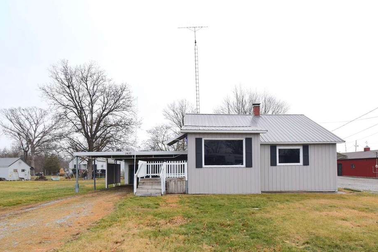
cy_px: 164
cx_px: 210
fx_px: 220
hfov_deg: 80.9
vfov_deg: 58.4
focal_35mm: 21
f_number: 8
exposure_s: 1/250
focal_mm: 10
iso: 200
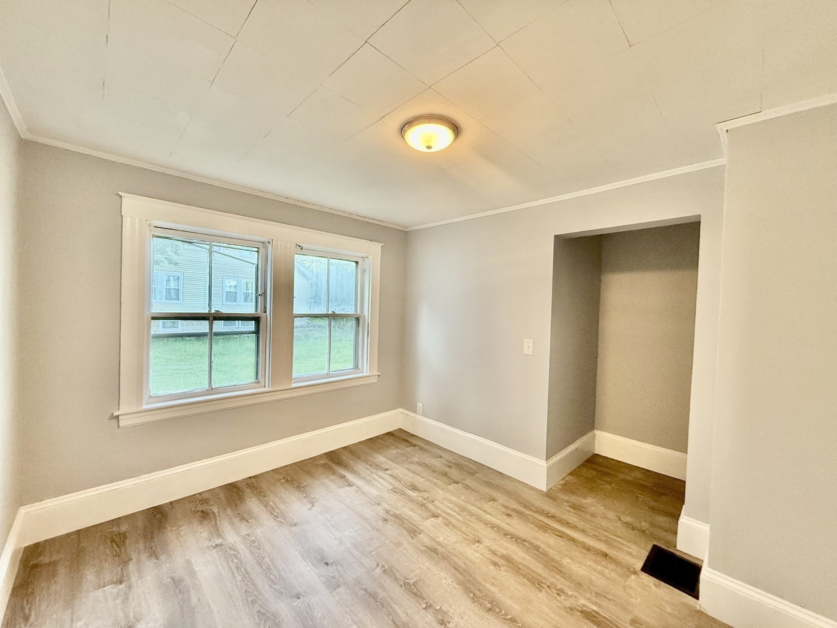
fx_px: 339
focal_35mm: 14
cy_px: 314
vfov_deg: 85.7
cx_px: 418
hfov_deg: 102.1
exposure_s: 1/120
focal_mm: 2.22
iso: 400
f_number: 2.2
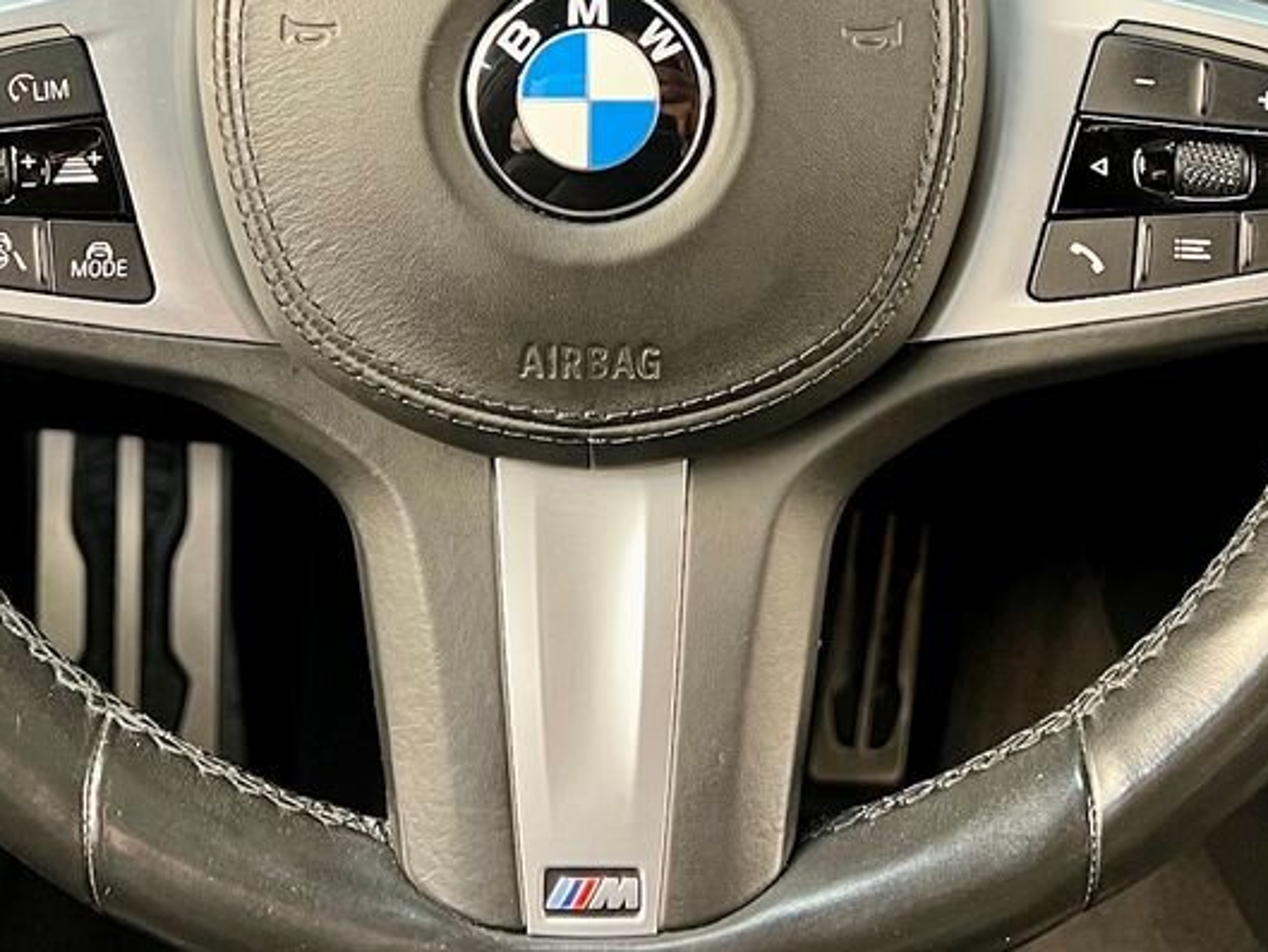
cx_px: 587
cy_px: 41
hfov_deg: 32.7
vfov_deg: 23.9
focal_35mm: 59
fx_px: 2162
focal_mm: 5.7
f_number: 1.5
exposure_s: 1/60
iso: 400
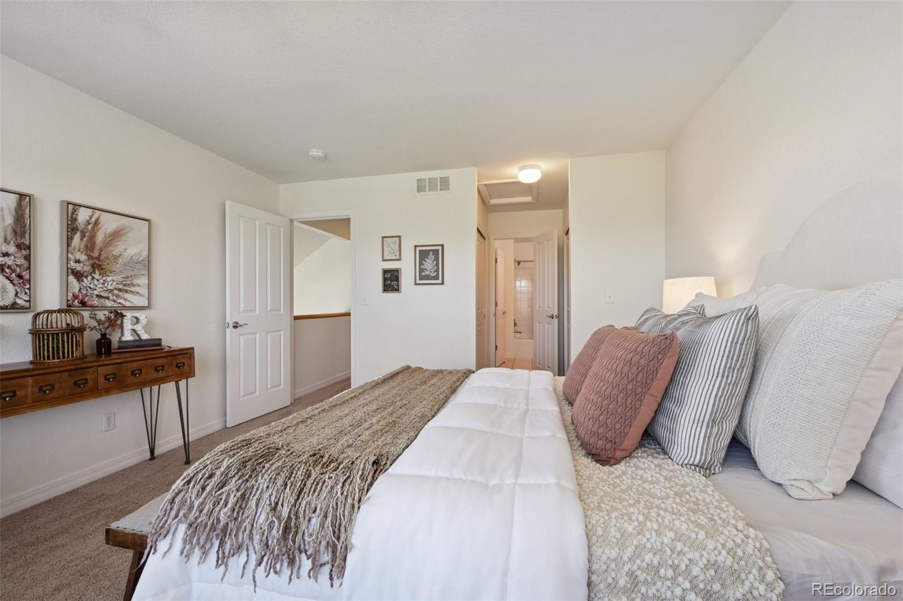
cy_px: 300
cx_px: 452
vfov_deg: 81.2
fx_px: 351
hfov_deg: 104.3
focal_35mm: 14
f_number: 11
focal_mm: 14
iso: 400
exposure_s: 1/20
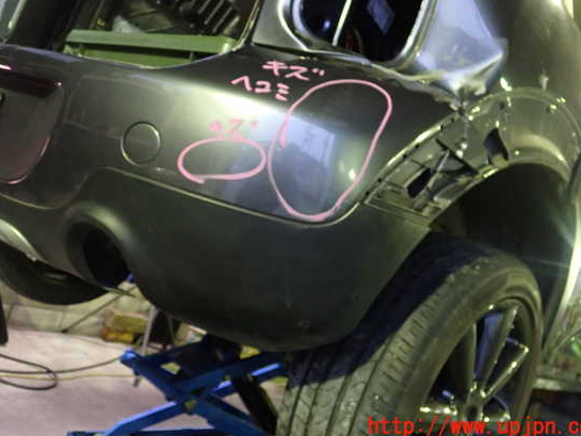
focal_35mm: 33
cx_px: 289
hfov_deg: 55.3
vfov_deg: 42.9
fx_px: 554
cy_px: 200
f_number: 2.3
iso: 800
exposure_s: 1/15
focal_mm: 5.4
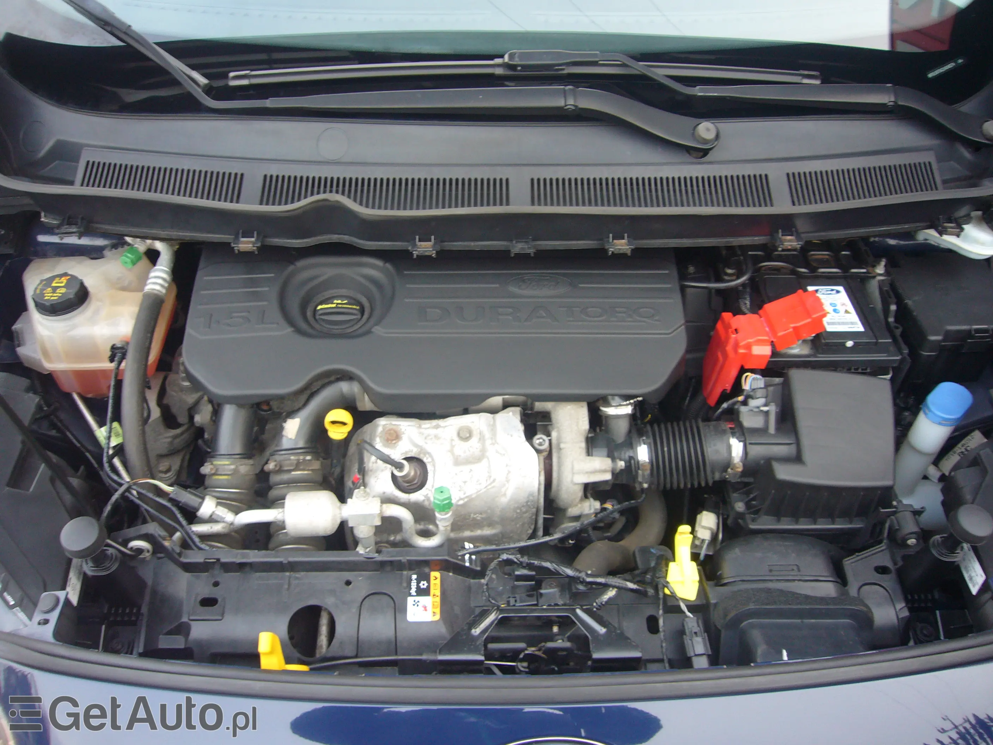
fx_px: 803
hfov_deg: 63.4
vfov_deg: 49.7
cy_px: 372
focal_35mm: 28
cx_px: 496
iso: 100
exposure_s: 1/20
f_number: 2.8
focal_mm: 4.6
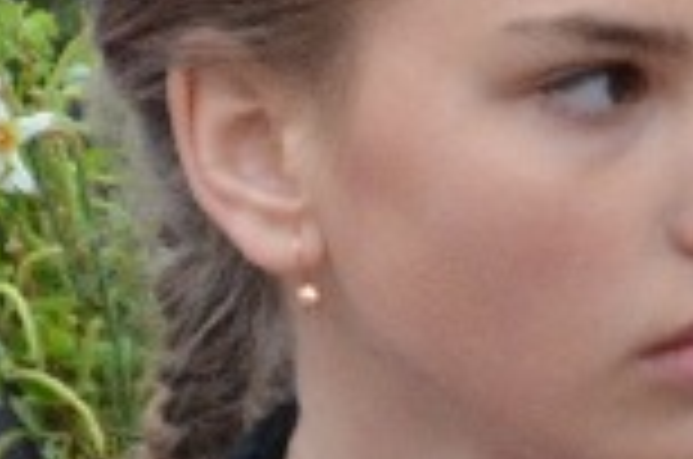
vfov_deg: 1.7
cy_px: 716
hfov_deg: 2.5
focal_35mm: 820
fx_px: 15752
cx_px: 2282
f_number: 8
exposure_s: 1/160
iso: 1000
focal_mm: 70
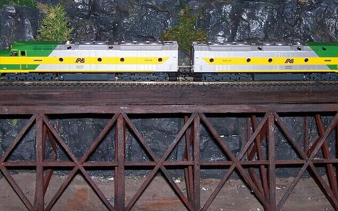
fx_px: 433
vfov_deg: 27.2
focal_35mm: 47
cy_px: 64
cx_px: 179
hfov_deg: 42.6
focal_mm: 6
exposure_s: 1/60
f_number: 2.8
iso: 80
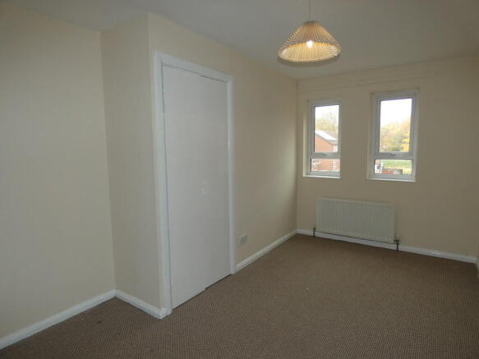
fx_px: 277
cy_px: 180
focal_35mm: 20
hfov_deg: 81.8
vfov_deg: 66.0
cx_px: 240
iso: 80
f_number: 2.8
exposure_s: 1/60
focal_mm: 3.6
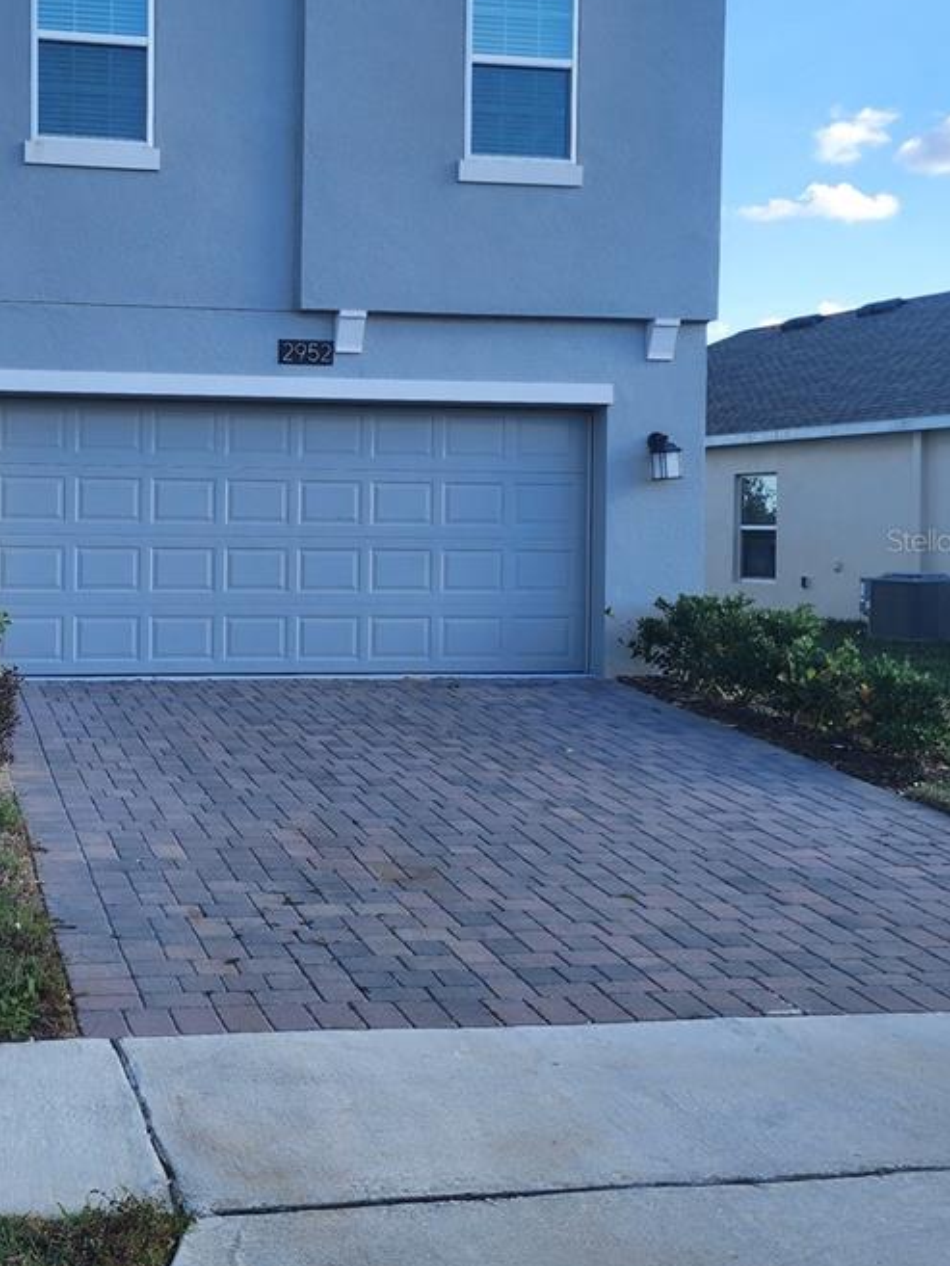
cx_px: 156
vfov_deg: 44.7
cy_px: 540
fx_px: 1536
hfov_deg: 33.1
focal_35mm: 42
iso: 12
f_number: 1.8
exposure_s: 1/344
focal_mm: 6.4
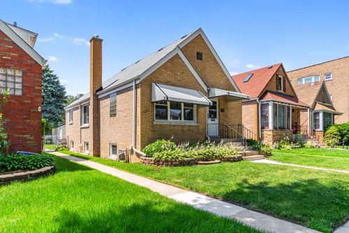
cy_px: 116
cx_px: 174
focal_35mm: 22
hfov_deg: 78.6
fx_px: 213
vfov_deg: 57.2
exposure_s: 1/50
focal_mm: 22
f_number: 13
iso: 50
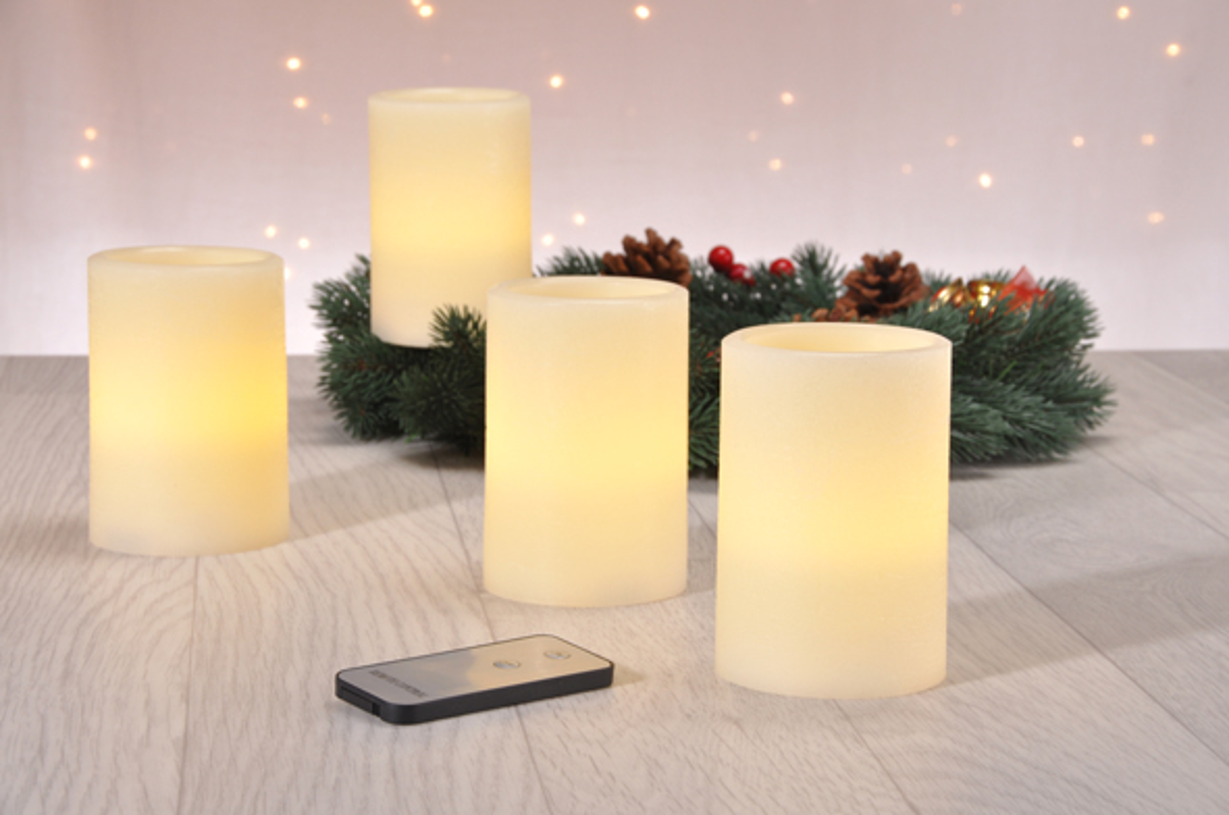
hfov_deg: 21.9
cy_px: 408
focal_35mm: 93
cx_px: 614
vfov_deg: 14.7
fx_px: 3170
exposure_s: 1/2
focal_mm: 62
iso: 250
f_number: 16
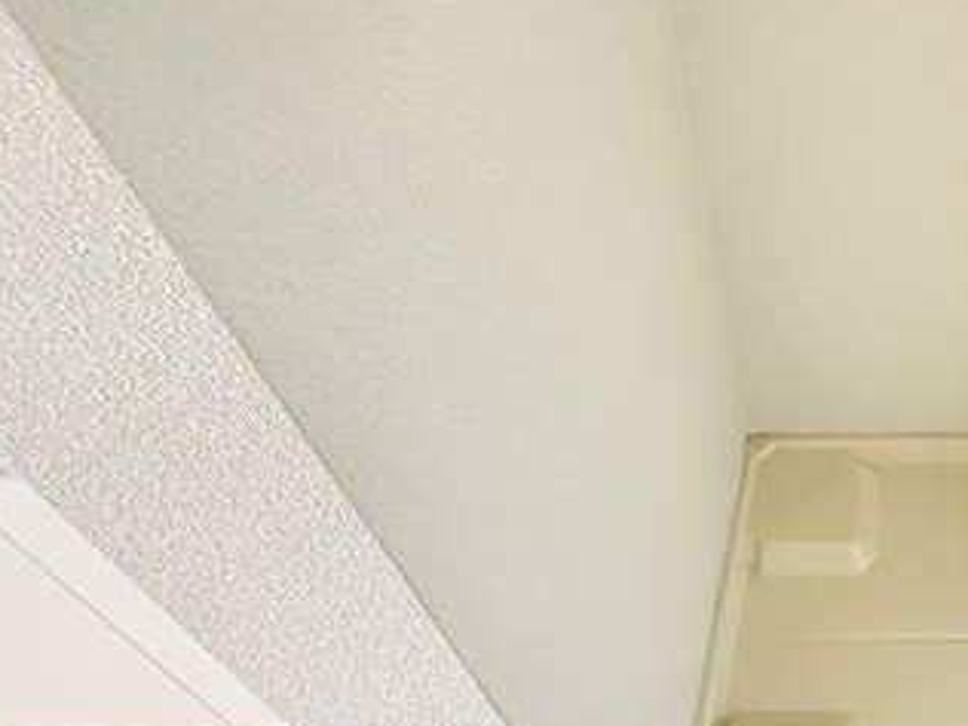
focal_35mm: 31
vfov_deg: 44.6
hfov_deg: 49.2
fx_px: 867
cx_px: 940
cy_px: 228
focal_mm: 2.22
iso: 1000
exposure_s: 1/60
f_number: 2.2
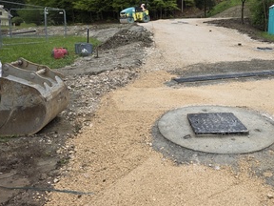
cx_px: 186
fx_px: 285
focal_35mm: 36
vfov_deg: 39.0
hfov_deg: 50.3
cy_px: 62
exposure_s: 1/1476
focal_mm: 6.3
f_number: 1.7
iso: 80
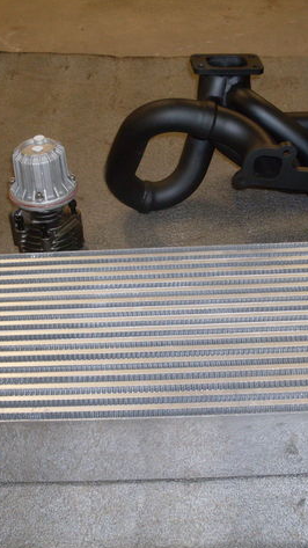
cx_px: 210
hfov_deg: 21.4
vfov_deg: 37.2
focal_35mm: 56
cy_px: 275
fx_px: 813
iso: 100
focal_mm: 6.3
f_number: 2.8
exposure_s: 1/45
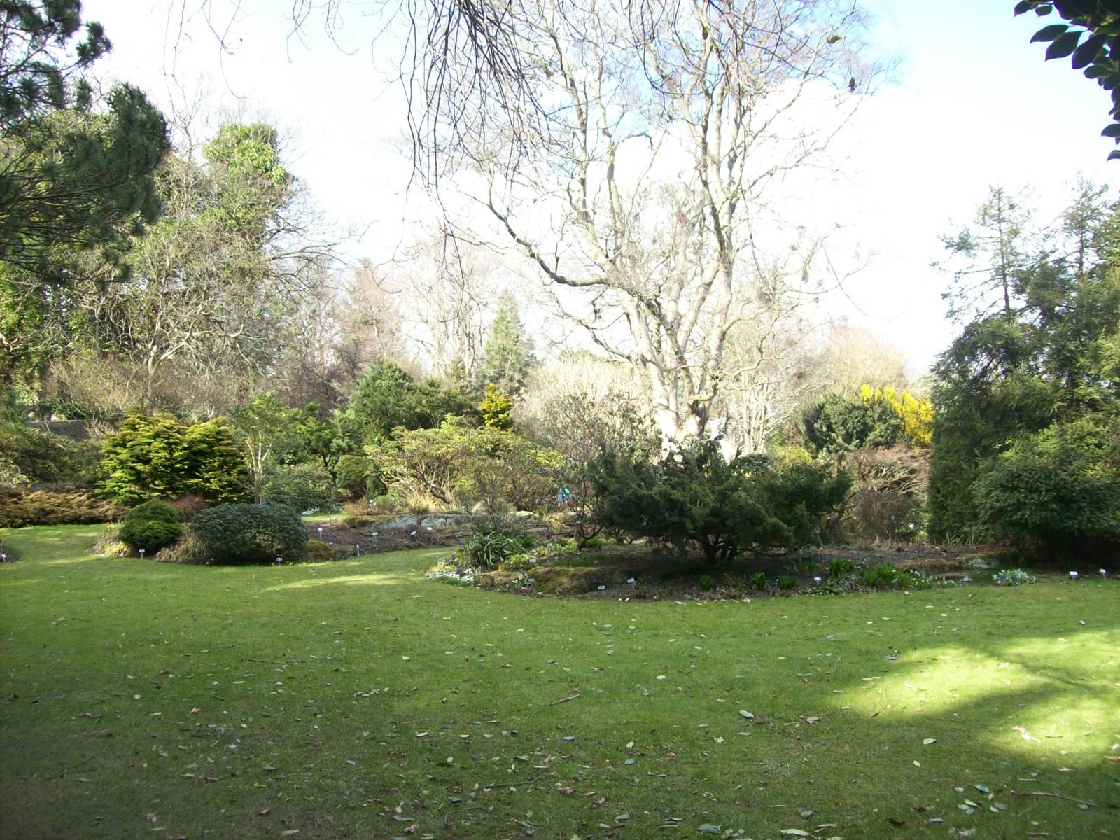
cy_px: 420
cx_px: 560
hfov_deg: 51.4
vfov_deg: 39.7
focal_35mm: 36
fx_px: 1165
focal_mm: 6
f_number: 2.7
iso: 80
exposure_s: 1/199
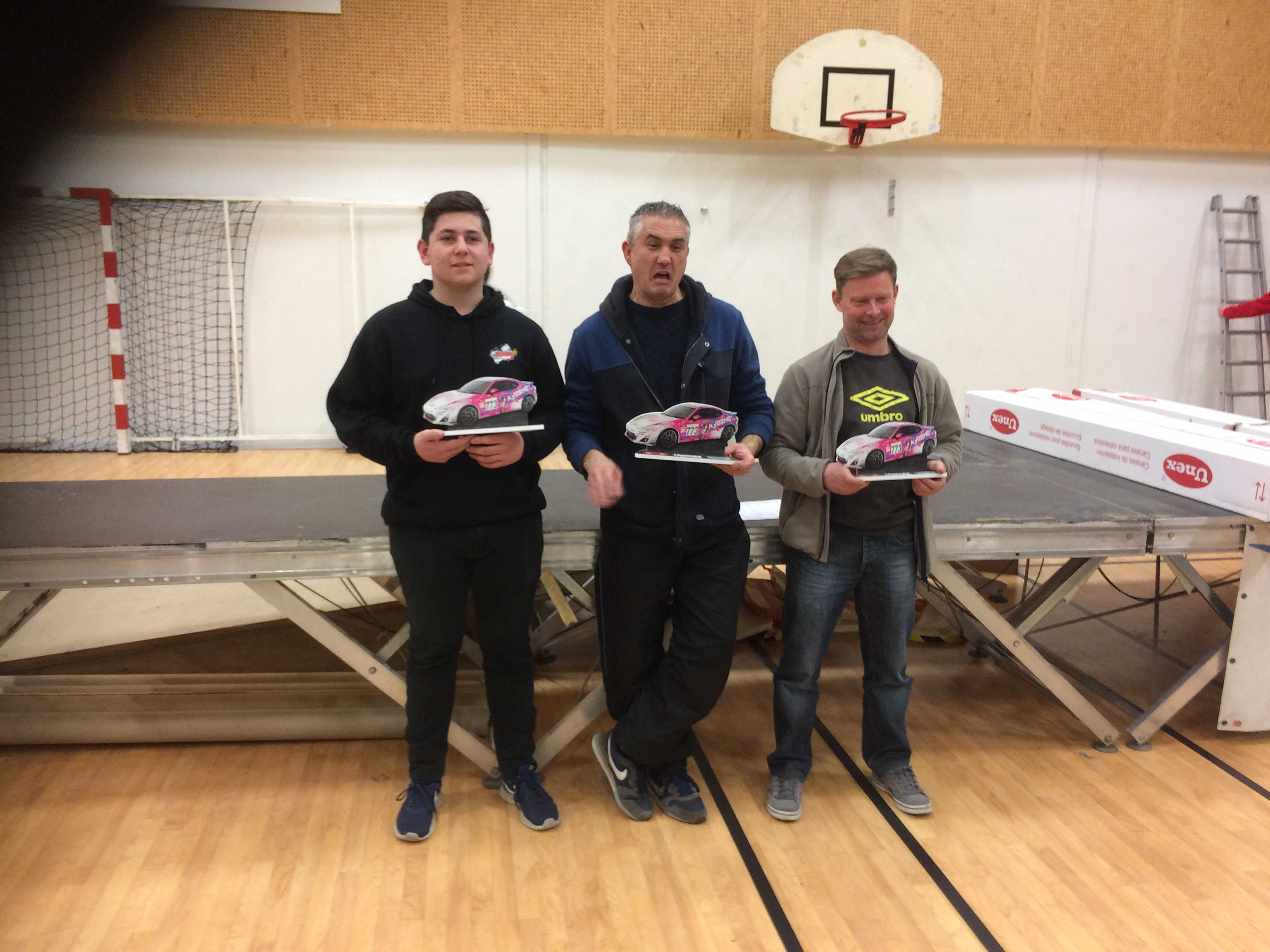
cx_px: 635
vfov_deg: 48.2
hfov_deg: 61.7
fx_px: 1064
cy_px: 476
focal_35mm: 29
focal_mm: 4.15
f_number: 2.2
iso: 100
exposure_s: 1/30
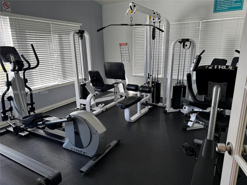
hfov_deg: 71.6
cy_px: 92
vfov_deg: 56.8
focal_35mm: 24
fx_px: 171
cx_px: 124
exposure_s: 1/120
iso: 100
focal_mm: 6.76
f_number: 1.78
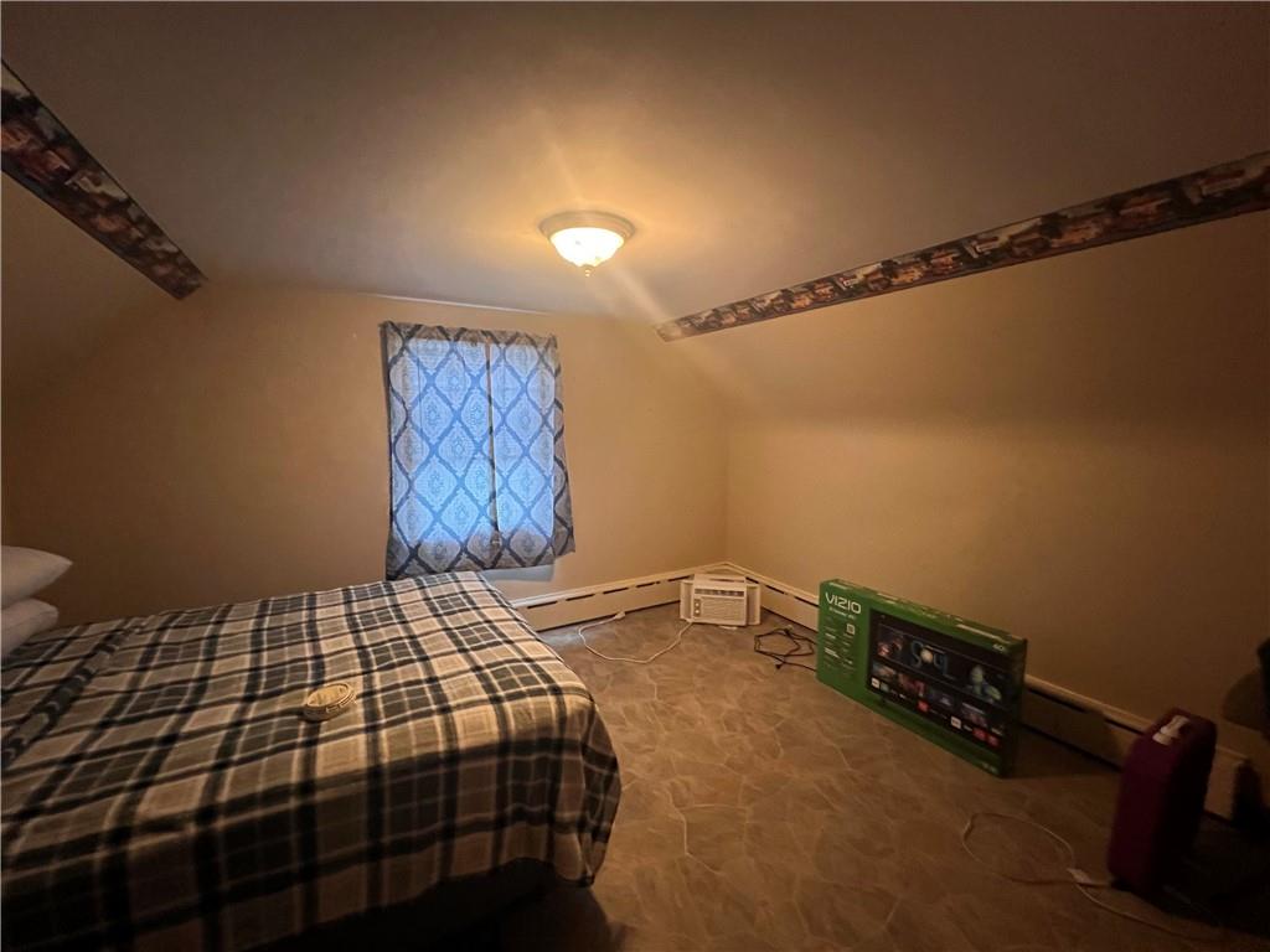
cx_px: 635
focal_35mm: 13
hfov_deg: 106.2
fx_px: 477
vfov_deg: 89.9
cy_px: 476
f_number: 1.8
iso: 1000
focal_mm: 1.57
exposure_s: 1/60
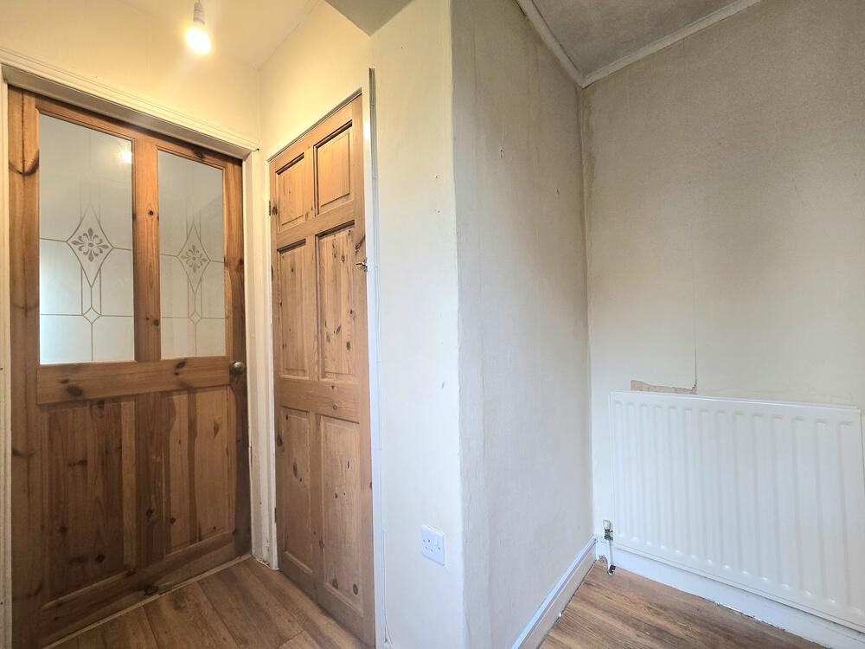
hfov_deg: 106.2
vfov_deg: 89.9
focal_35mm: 13
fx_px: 325
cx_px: 432
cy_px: 324
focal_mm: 2.2
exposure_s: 1/50.3
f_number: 2.2
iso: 100
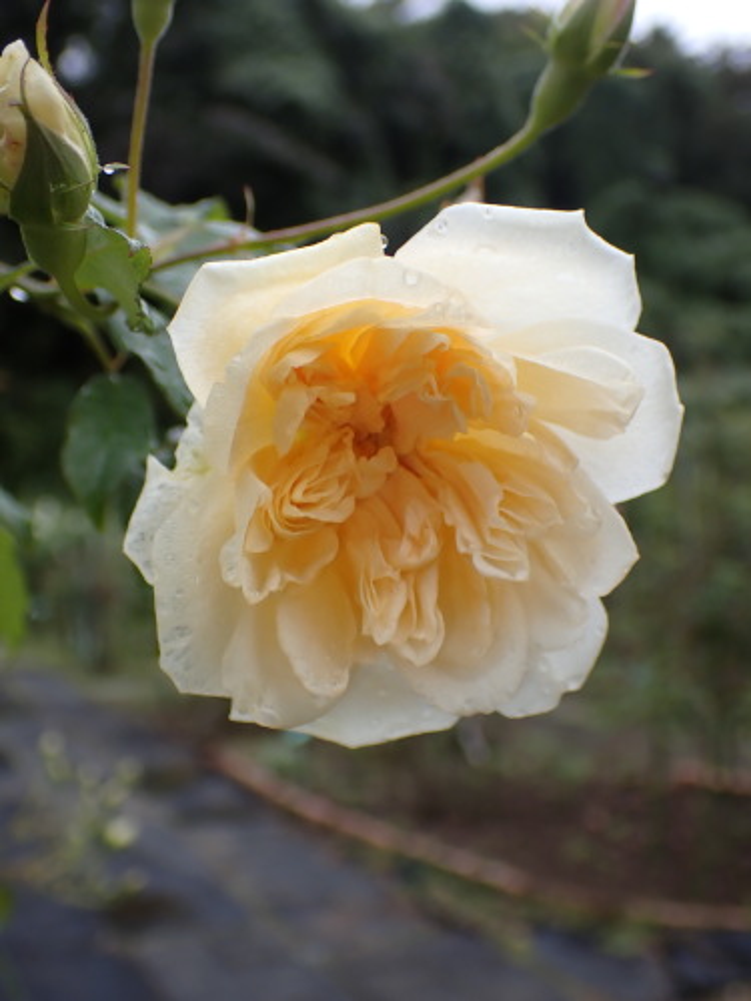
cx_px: 376
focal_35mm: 44
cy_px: 500
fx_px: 1273
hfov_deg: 32.9
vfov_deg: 42.9
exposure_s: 1/200
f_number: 2.9
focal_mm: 7.84
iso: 100
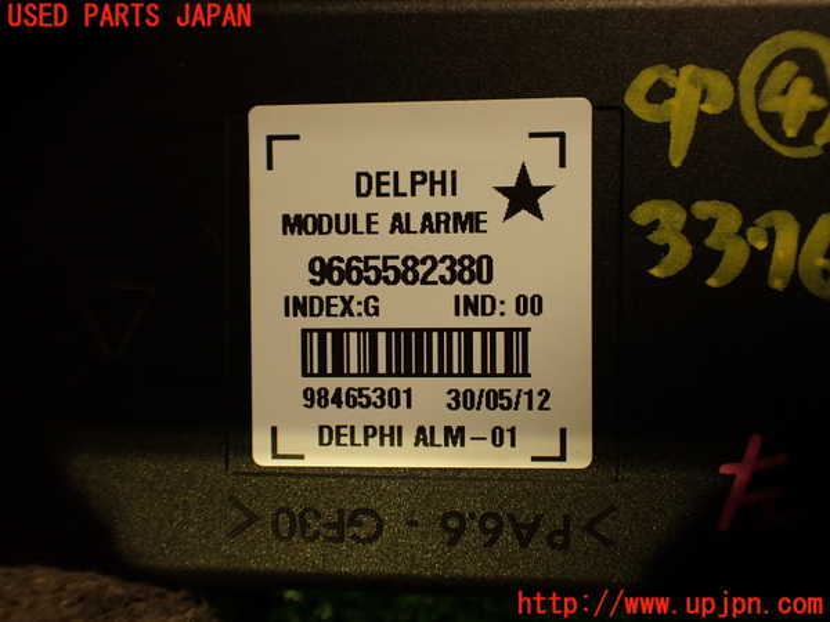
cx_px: 415
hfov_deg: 56.8
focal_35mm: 32
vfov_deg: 44.2
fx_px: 767
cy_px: 311
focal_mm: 5.79
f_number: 2.4
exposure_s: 1/40
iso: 200
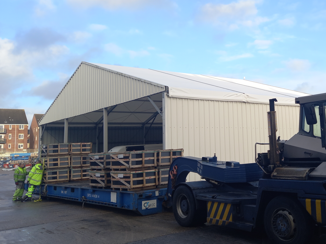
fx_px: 386
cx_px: 225
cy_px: 104
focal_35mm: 41
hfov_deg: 44.9
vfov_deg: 35.1
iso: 25
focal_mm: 4.6
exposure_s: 1/287
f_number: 2
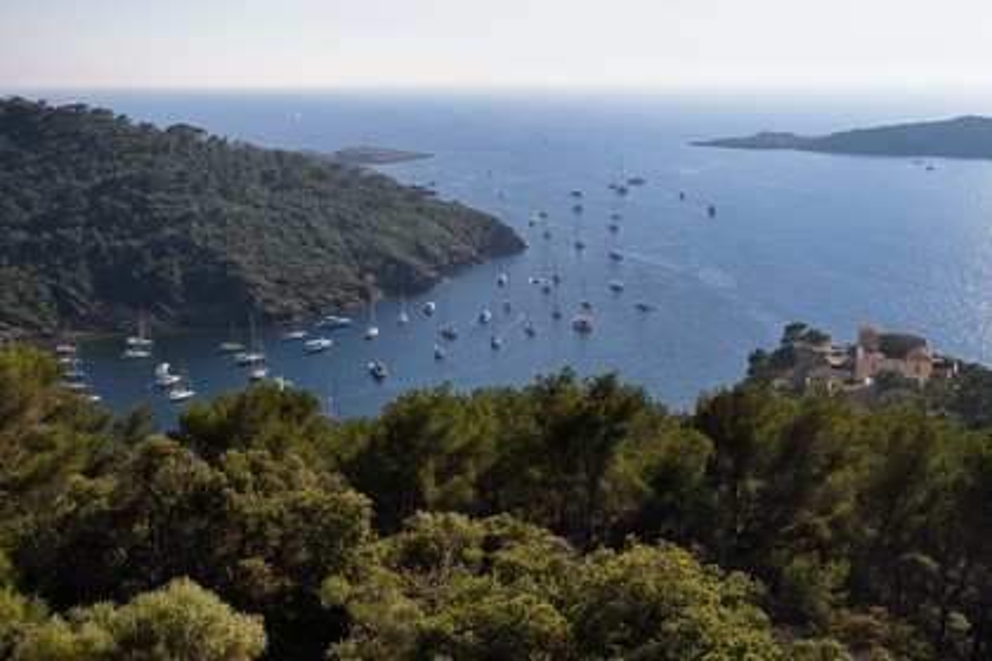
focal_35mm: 42
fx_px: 1157
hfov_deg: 46.4
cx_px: 496
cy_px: 330
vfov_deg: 31.9
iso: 200
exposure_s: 1/500
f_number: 10
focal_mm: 42
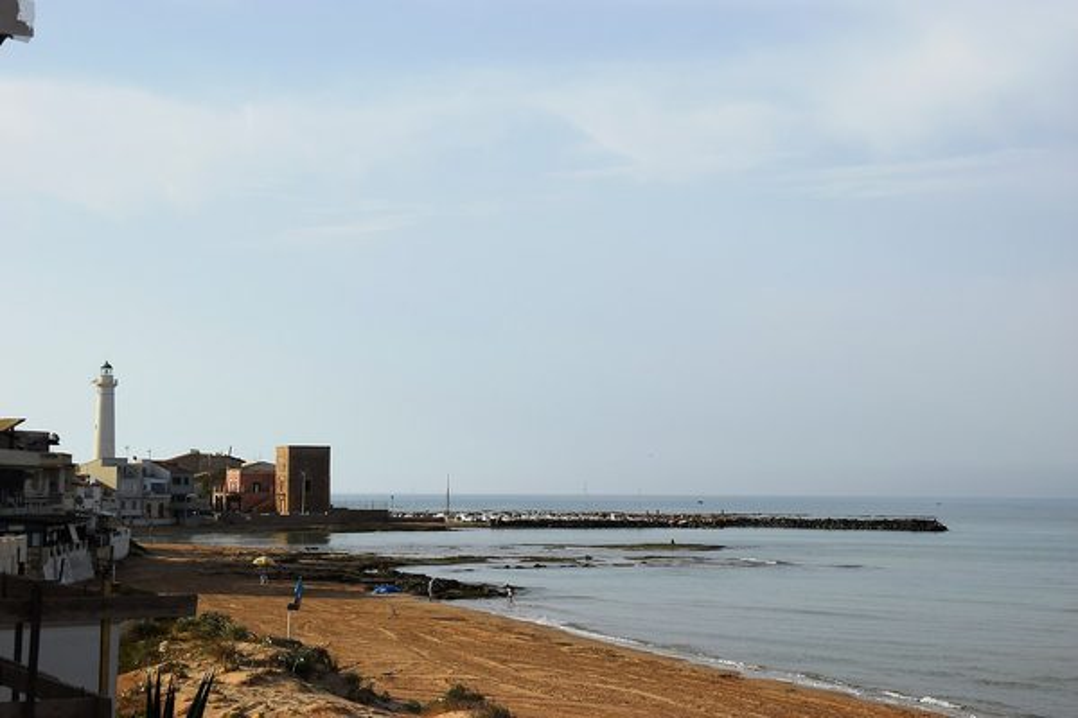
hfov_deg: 29.2
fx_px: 2066
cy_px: 359
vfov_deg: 19.7
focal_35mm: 69
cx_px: 539
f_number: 10
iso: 200
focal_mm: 46
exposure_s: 1/400
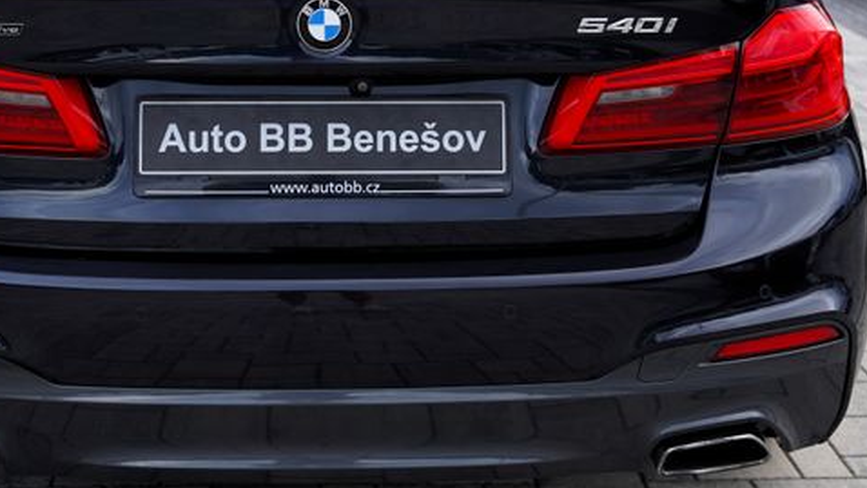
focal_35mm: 74
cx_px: 325
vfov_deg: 16.1
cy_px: 24
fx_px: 1701
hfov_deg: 28.5
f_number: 3.2
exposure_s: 1/50
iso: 100
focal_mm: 33
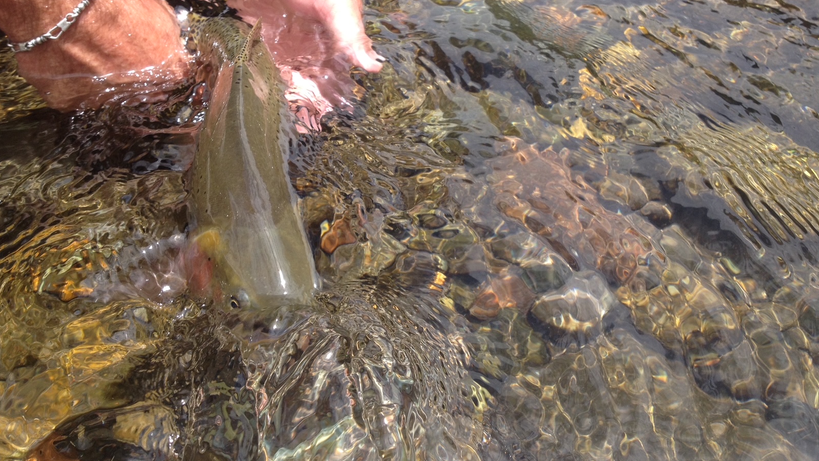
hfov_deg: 51.6
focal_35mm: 39
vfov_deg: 30.2
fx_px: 847
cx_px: 415
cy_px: 148
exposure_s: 1/863
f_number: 2.4
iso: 50
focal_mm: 4.28
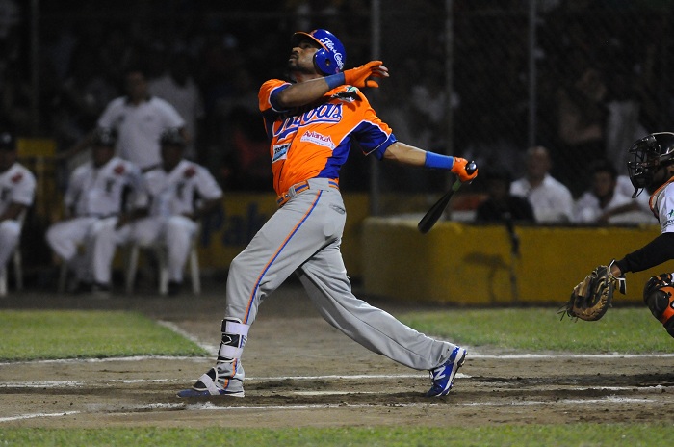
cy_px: 224
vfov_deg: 3.0
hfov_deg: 4.6
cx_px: 337
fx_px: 8410
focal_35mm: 450
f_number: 2.8
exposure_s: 1/500
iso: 3200
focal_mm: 300
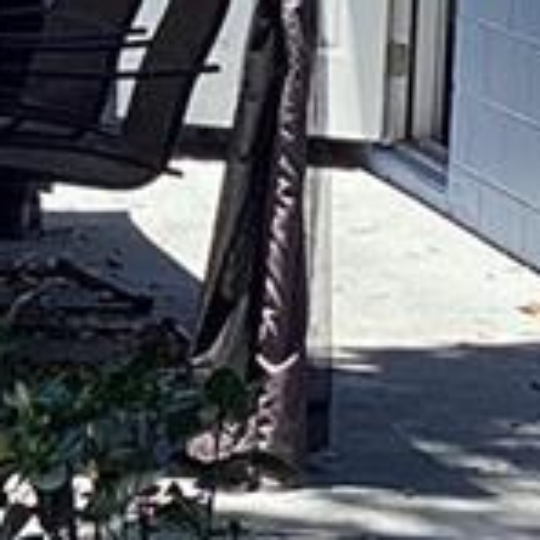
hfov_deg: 7.7
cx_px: -361
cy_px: -131
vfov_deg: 7.8
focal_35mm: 222
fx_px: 3918
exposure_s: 1/436
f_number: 2.4
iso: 25
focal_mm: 3.3
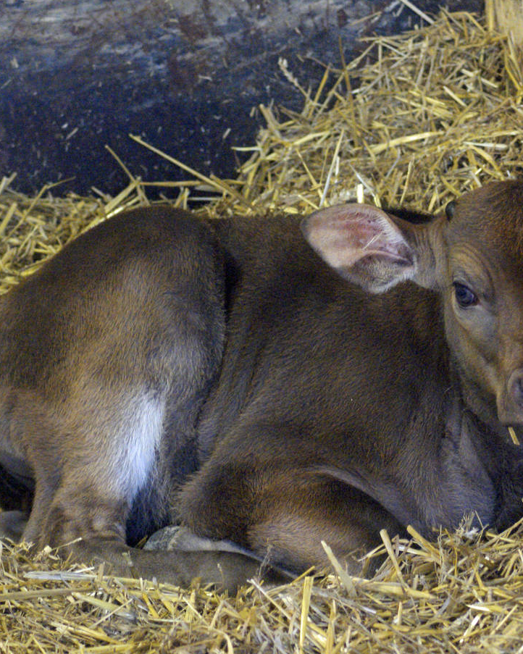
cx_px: 460
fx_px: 5068
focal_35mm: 262
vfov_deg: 7.4
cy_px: 291
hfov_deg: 5.9
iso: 1600
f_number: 5
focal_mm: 105
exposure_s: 1/15
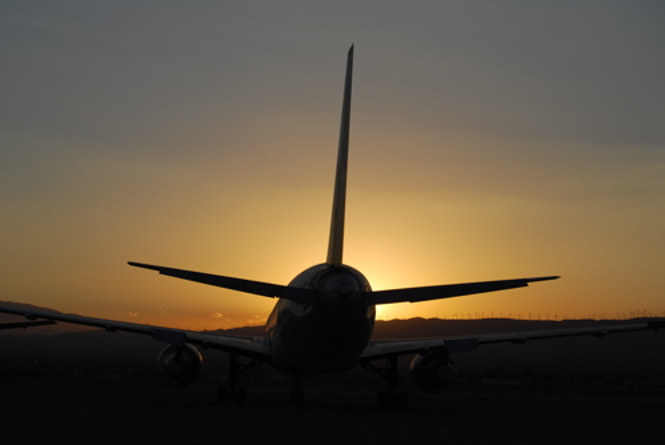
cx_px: 332
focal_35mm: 82
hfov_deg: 24.6
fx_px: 1526
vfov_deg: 16.6
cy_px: 222
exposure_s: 1/400
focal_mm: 55
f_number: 10
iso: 100
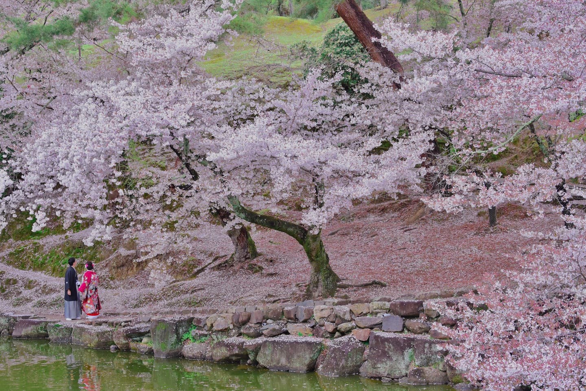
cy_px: 196
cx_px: 293
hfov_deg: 28.8
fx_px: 1140
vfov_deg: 19.5
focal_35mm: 70
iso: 2000
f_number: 5.6
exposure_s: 1/100
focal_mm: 70
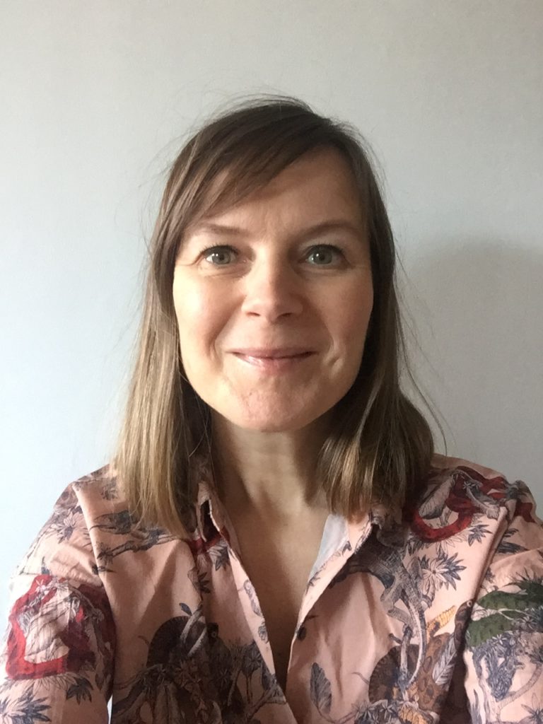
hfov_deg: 45.4
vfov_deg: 58.4
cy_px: 362
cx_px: 272
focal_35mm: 31
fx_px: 648
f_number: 2.2
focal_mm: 2.65
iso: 200
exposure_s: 1/33
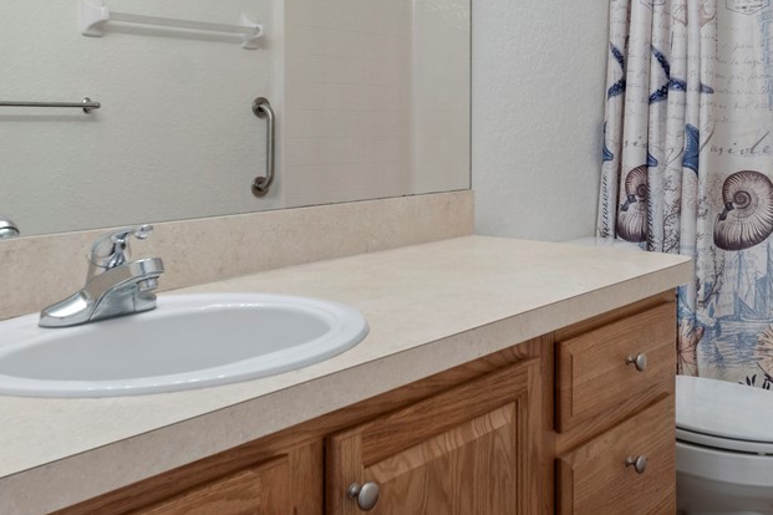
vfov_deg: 31.5
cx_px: 518
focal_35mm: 42
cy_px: 155
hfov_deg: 45.7
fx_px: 902
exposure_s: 1/1.67
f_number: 8
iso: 320
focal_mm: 16
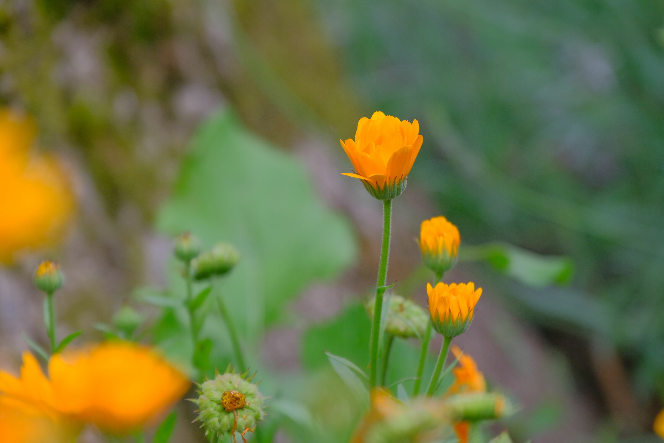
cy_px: 222
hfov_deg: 10.1
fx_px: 3744
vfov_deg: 6.8
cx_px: 332
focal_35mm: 203
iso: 640
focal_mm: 135
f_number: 5.6
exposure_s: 1/200
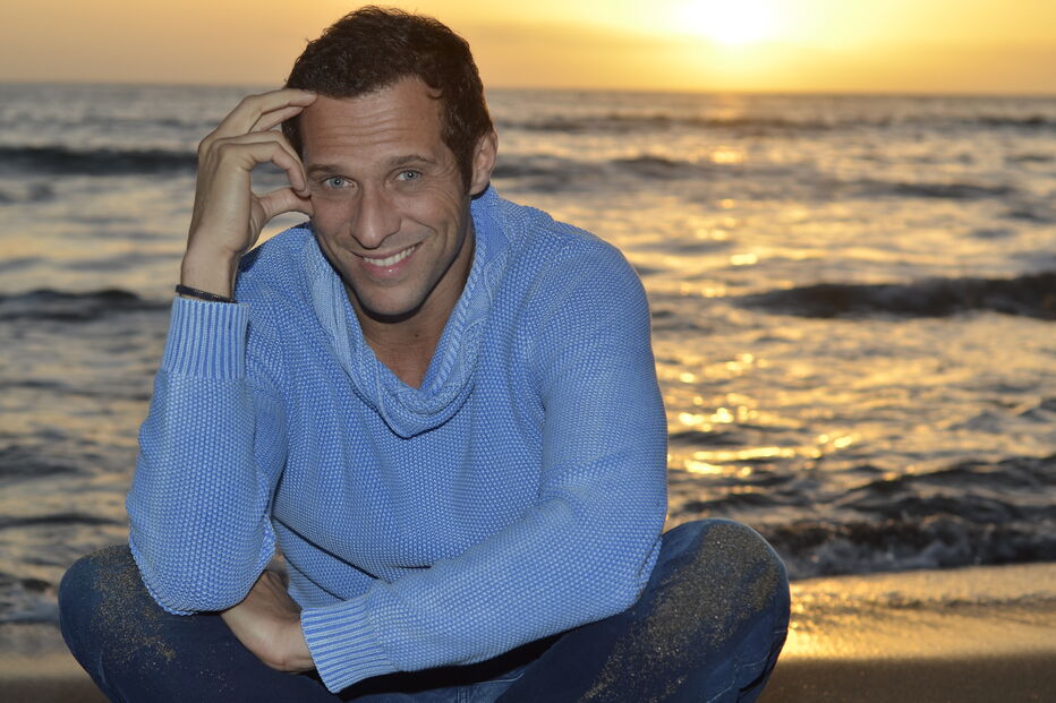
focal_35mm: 75
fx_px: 2199
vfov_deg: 18.2
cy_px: 352
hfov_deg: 27.0
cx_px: 528
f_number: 4.5
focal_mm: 50
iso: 100
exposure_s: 1/320
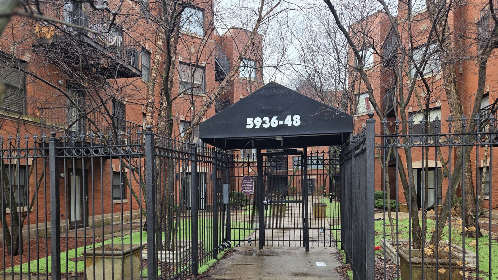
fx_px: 343
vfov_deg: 43.6
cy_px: 192
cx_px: 247
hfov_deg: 71.9
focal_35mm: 26
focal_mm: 5.4
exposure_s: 1/719
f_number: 1.8
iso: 64
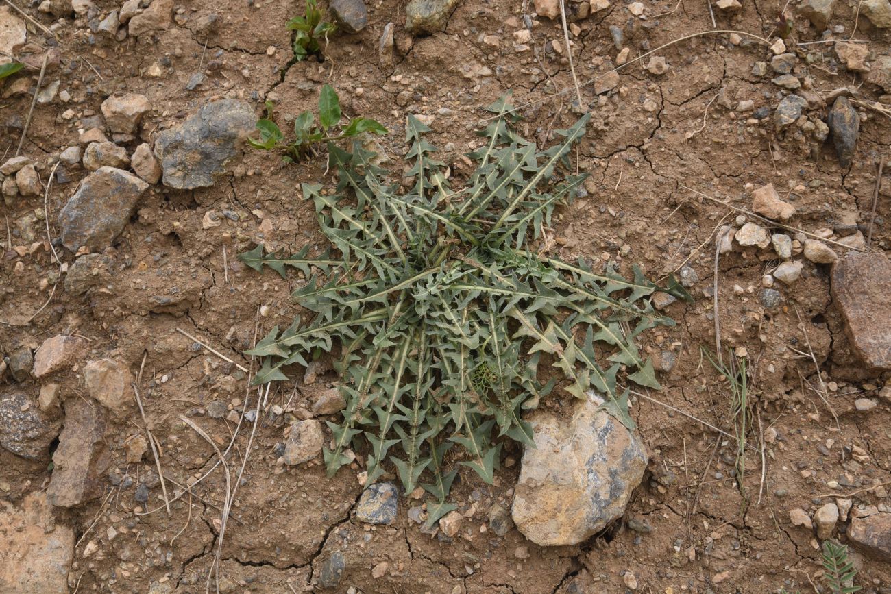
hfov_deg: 39.6
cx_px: 446
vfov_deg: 27.0
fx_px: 1238
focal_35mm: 50
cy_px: 297
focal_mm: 50
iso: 250
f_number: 9
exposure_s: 1/125
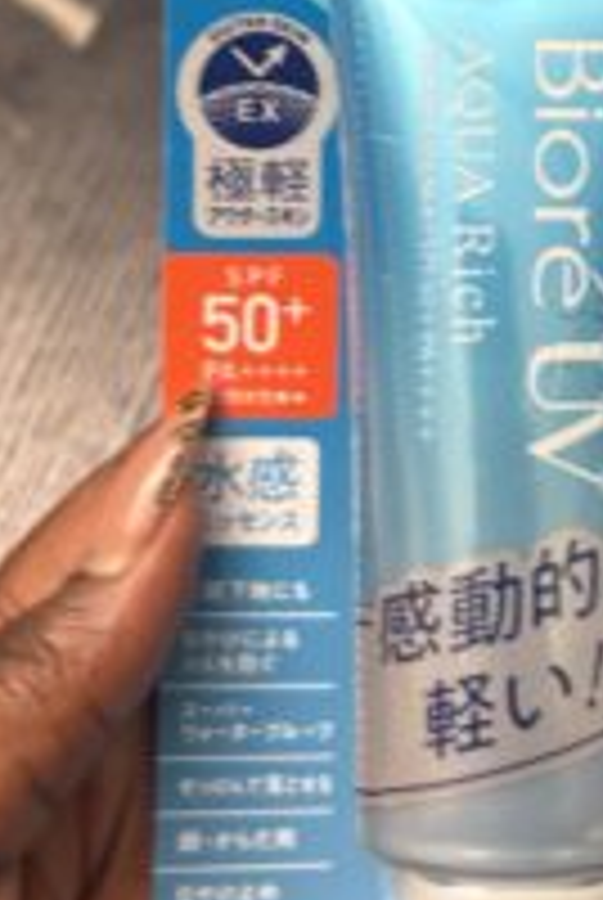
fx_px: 1352
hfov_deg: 23.8
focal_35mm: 54
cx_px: 634
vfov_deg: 36.5
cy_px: 310
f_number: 1.6
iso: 200
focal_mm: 5.96
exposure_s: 1/60
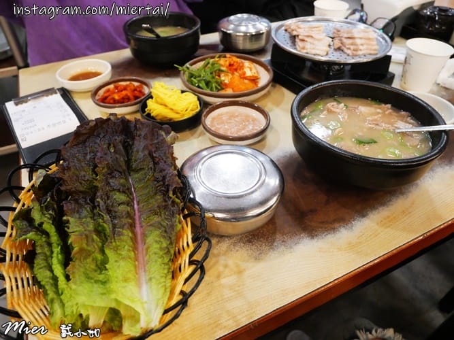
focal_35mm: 24
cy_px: 170
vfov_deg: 56.8
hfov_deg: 71.6
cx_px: 227
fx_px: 315
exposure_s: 1/60
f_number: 3.5
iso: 2000
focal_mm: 12
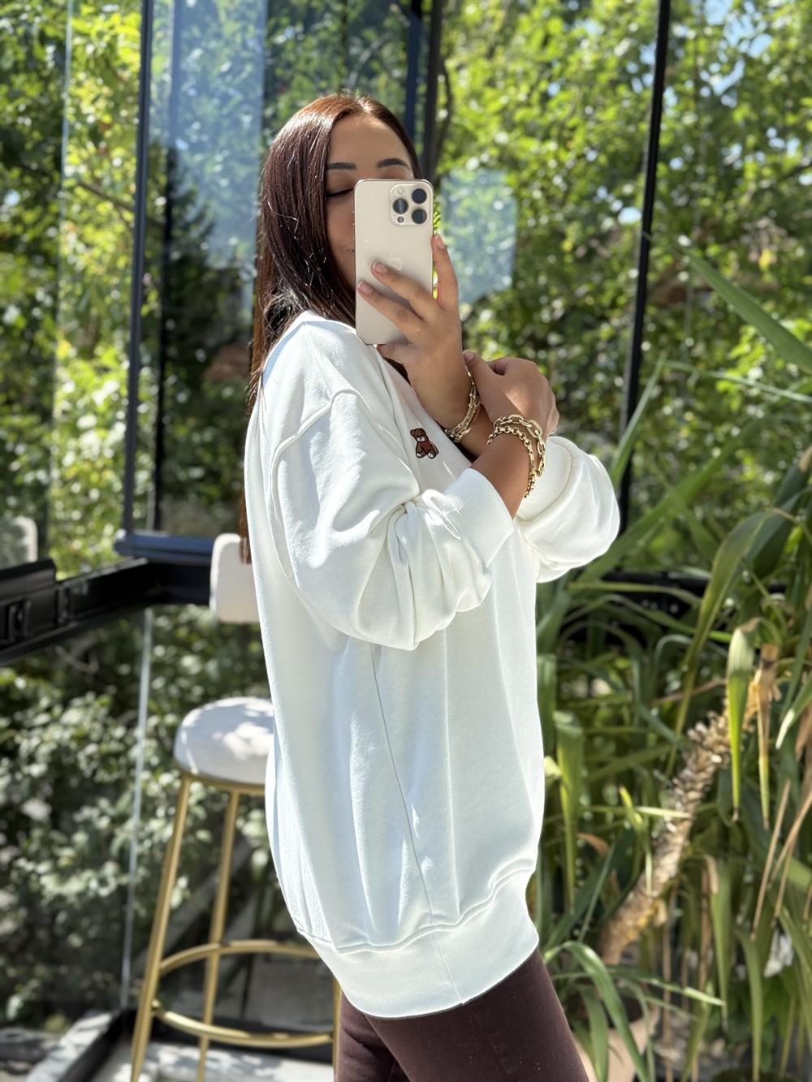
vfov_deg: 39.7
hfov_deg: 30.3
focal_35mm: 48
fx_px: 1501
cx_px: 406
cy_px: 541
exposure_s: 1/846
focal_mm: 6.76
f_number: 1.78
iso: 80
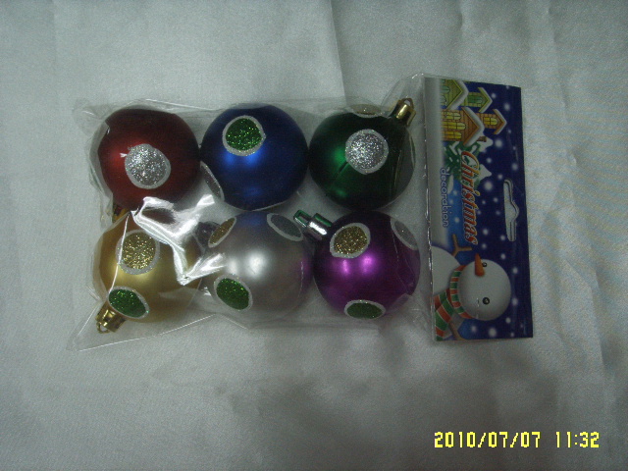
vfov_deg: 32.2
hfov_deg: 42.1
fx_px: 816
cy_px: 236
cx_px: 314
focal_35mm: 45
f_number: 3.7
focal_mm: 7.7
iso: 152
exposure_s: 1/45
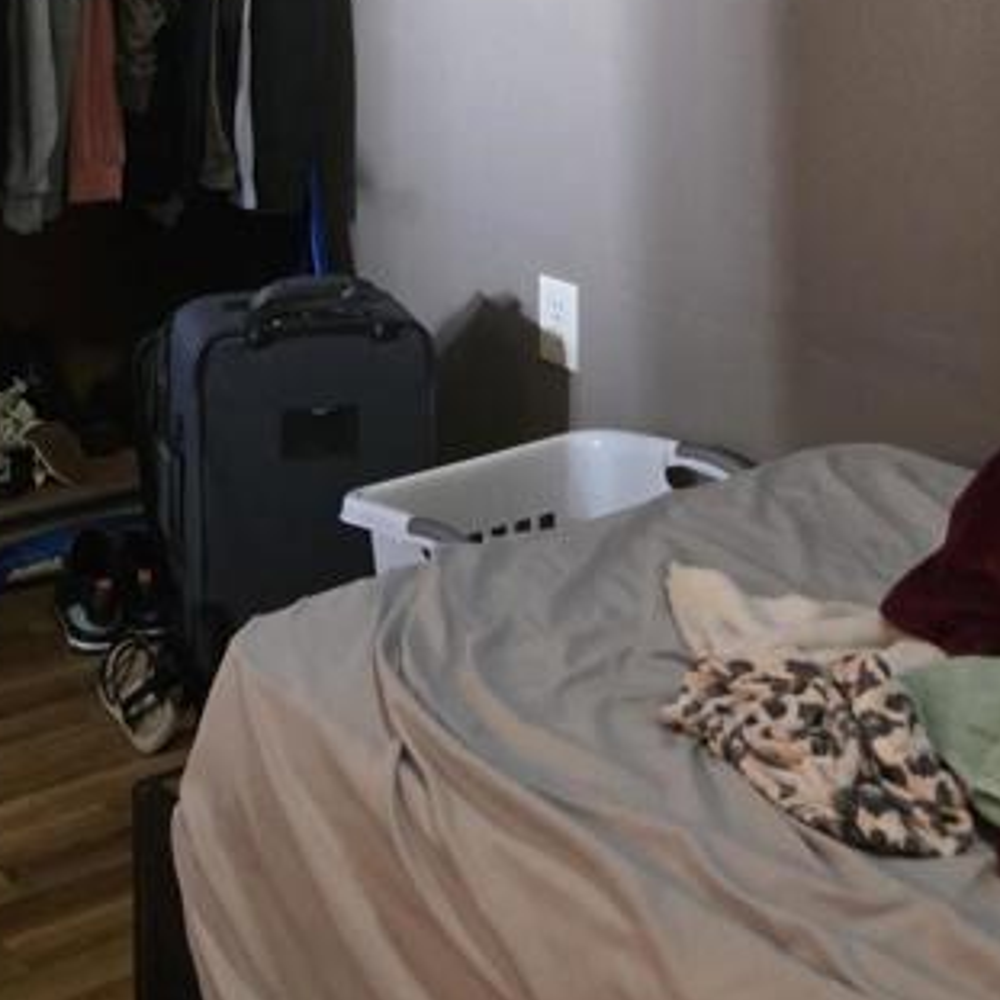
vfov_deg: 23.5
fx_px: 2190
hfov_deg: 25.2
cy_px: -203
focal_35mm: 67
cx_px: 158
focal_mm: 5.4
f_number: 1.8
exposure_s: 1/60
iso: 1250
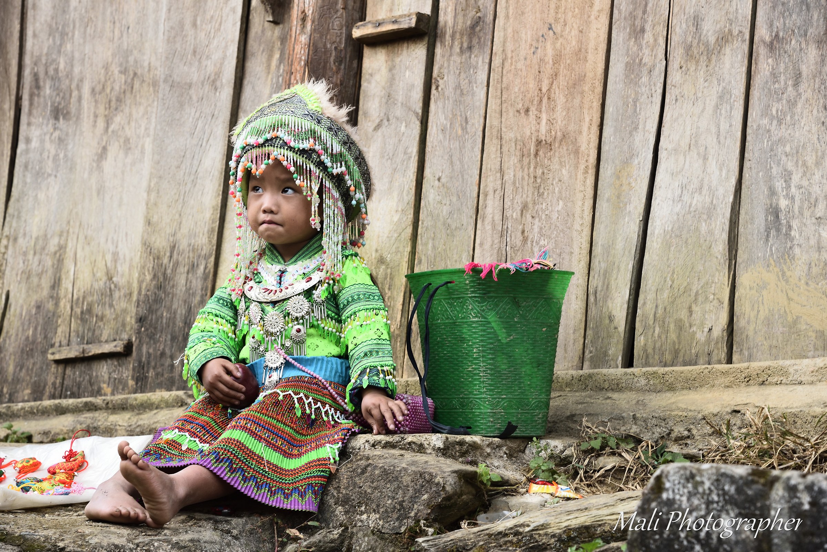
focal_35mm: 82
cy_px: 276
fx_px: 1884
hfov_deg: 24.8
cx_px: 414
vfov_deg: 16.7
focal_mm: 82
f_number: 9
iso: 500
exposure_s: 1/60
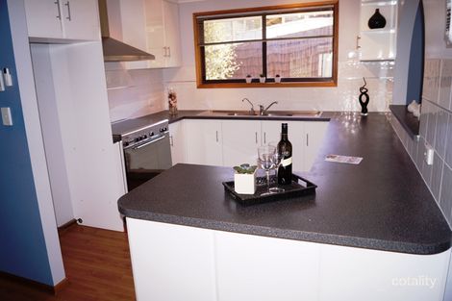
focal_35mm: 27
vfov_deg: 47.9
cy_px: 150
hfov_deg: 67.4
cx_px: 226
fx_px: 339
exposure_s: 1/160
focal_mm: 18
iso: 320
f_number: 4
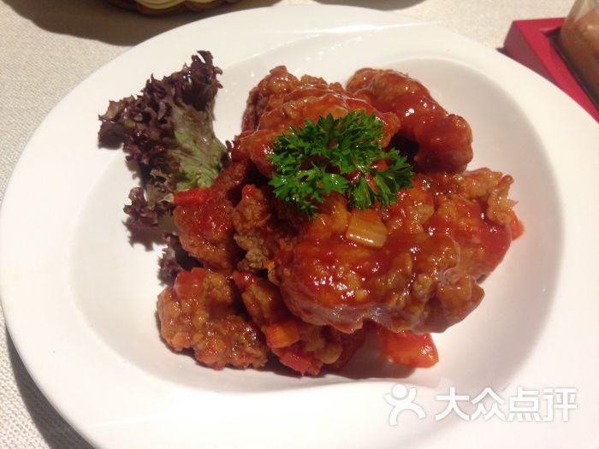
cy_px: 224
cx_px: 300
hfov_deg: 55.4
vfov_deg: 42.9
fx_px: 571
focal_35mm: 33
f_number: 2.4
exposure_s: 1/20
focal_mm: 4.12
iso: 125
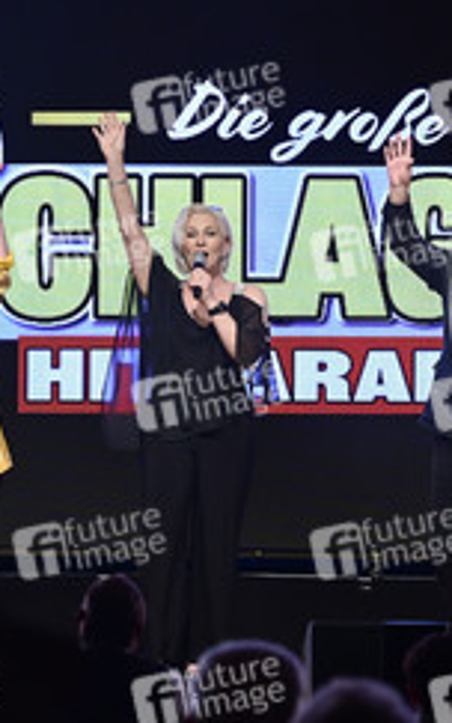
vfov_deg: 9.6
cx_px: 129
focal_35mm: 219
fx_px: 4314
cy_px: 321
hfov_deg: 6.0
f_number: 4
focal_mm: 116
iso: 2000
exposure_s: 1/200
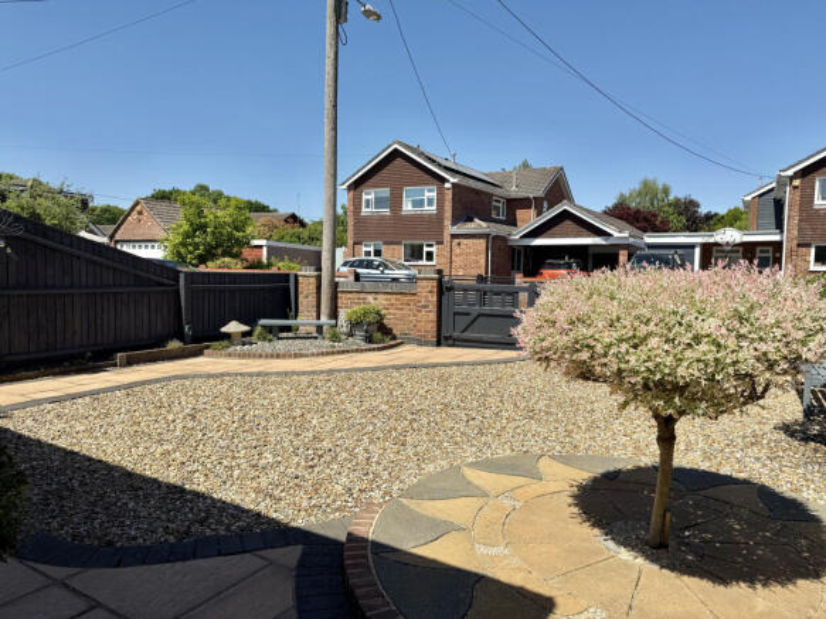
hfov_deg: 71.6
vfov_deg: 56.8
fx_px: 573
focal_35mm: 24
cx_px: 413
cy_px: 310
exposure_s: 1/6173
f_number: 1.78
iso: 80
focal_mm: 6.76
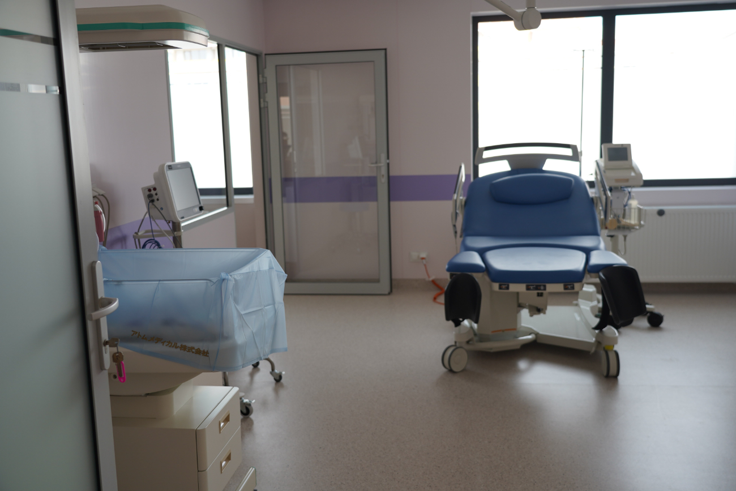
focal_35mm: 36
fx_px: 736
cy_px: 246
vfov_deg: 36.9
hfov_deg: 53.1
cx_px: 368
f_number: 4
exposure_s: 1/60
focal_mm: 36
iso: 125
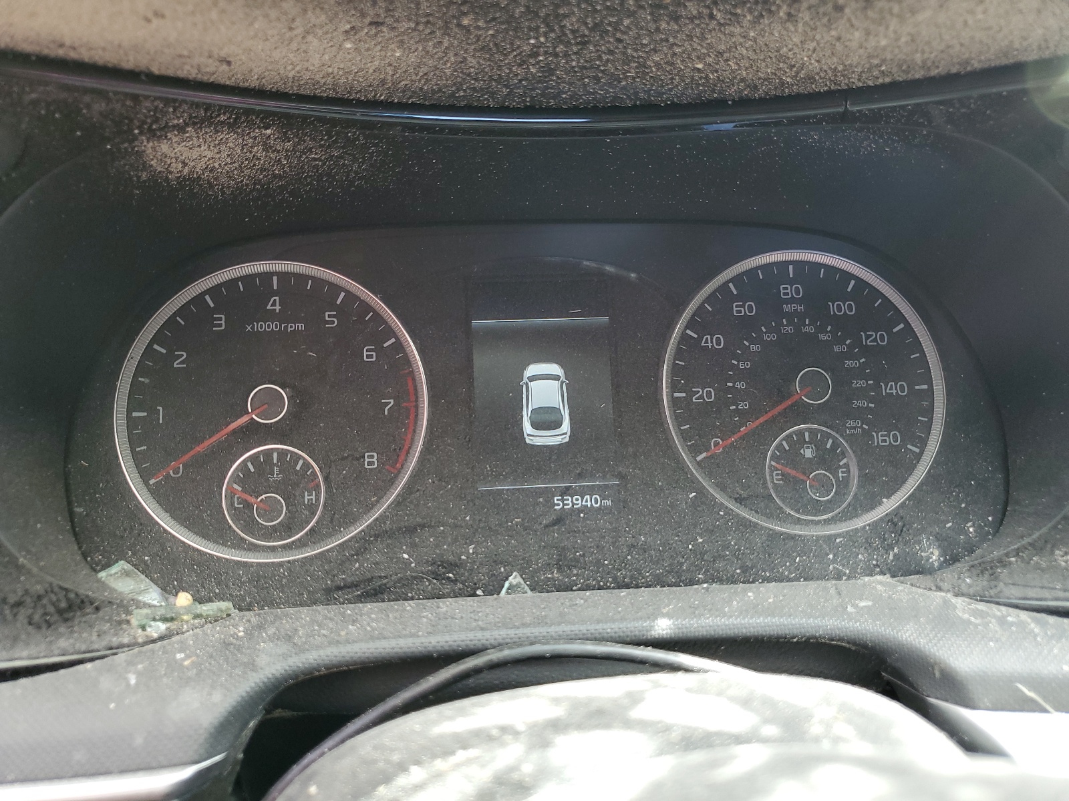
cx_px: 534
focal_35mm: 26
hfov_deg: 67.3
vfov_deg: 53.1
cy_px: 400
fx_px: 803
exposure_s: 1/120
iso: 64
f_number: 1.5
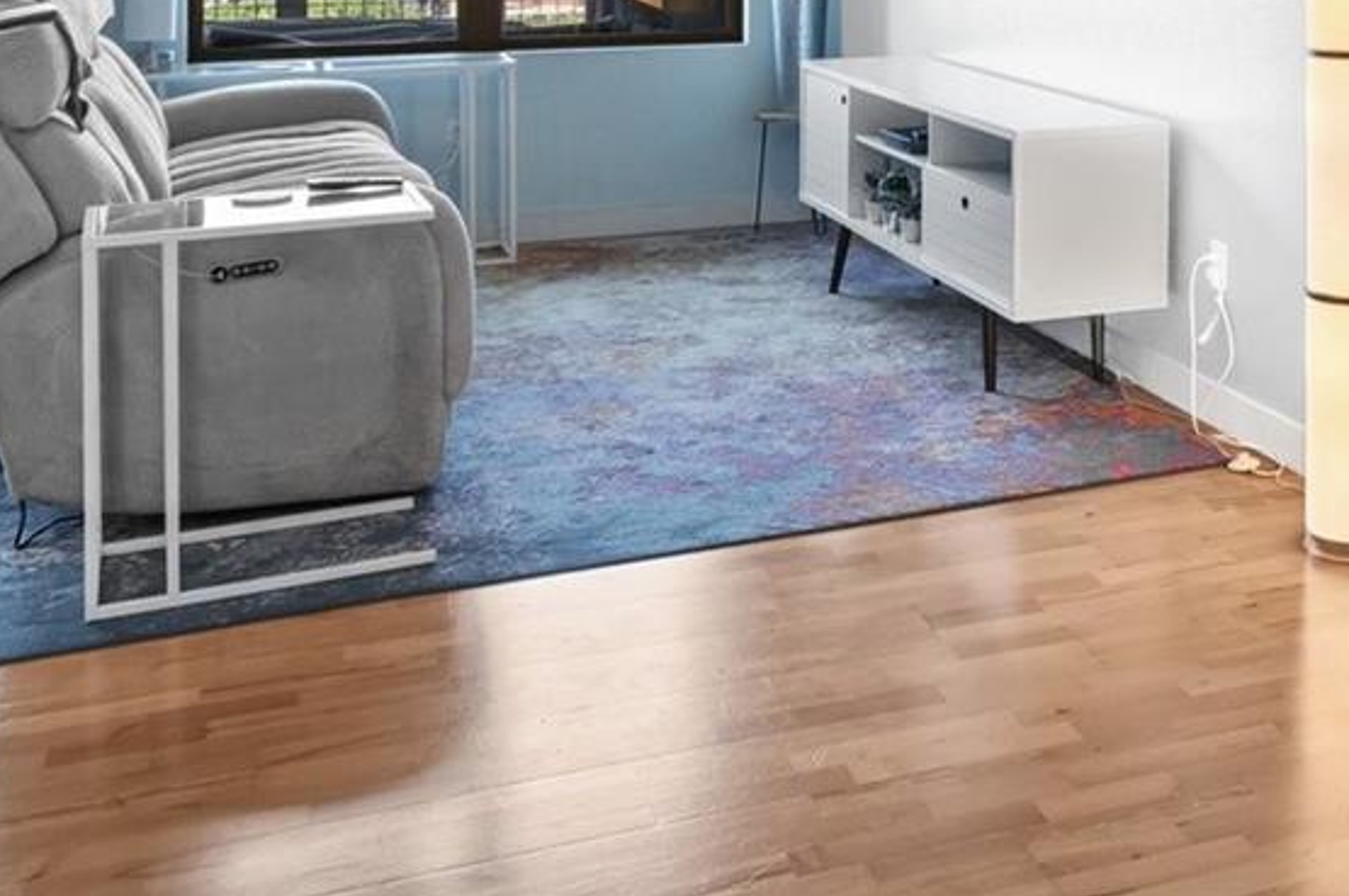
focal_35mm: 49
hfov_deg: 38.0
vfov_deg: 25.0
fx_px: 1834
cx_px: 1179
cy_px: -159
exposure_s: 1/15
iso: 500
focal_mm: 17
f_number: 8
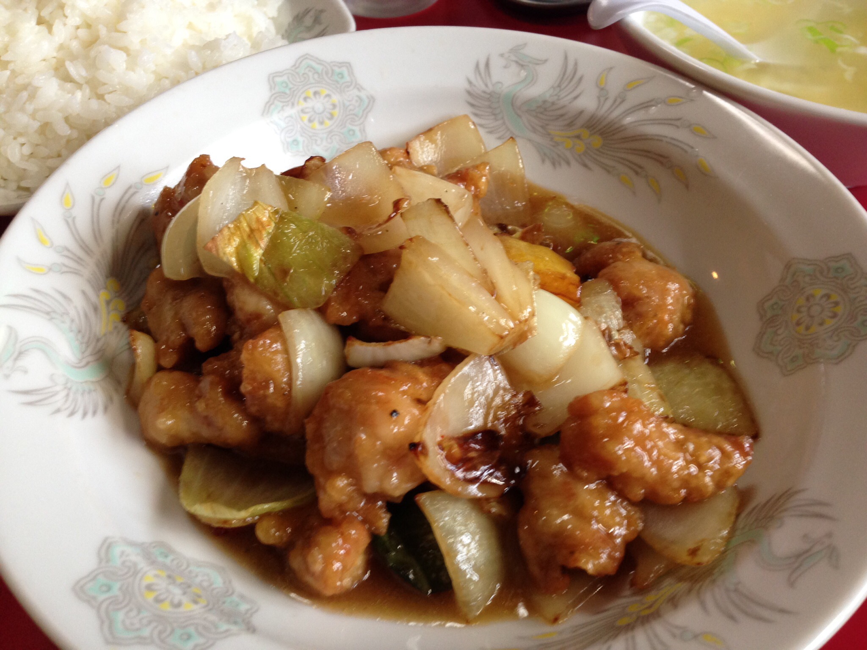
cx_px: 434
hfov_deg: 55.4
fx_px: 827
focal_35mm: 33
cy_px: 325
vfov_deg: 42.9
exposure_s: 1/20
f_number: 2.4
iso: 100
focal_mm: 4.12
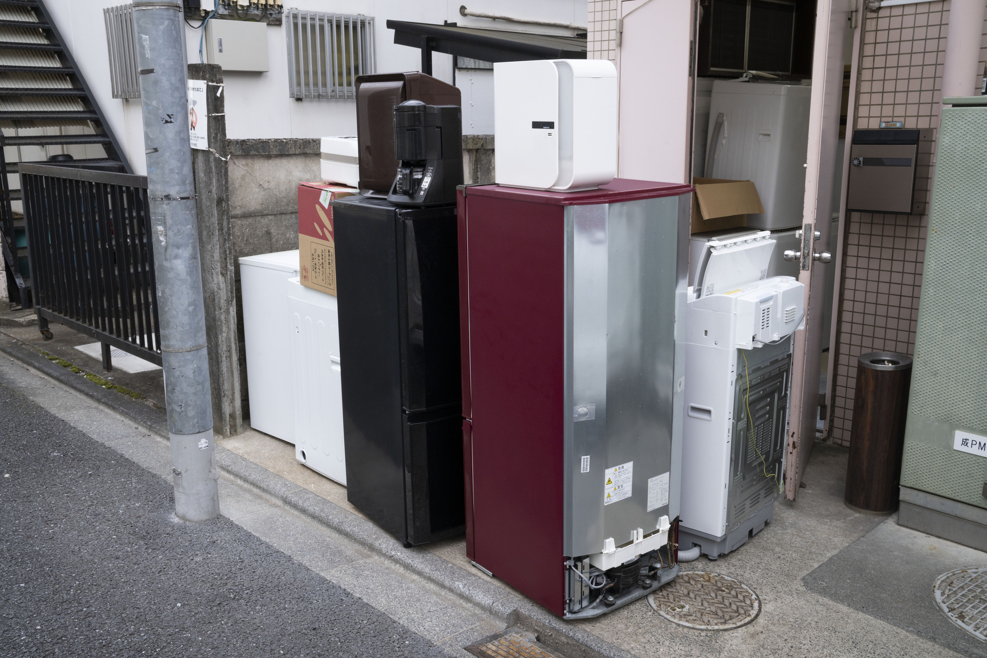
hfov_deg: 57.2
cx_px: 494
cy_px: 329
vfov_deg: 40.0
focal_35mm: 33
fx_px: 905
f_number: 14
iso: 640
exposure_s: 1/60
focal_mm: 33
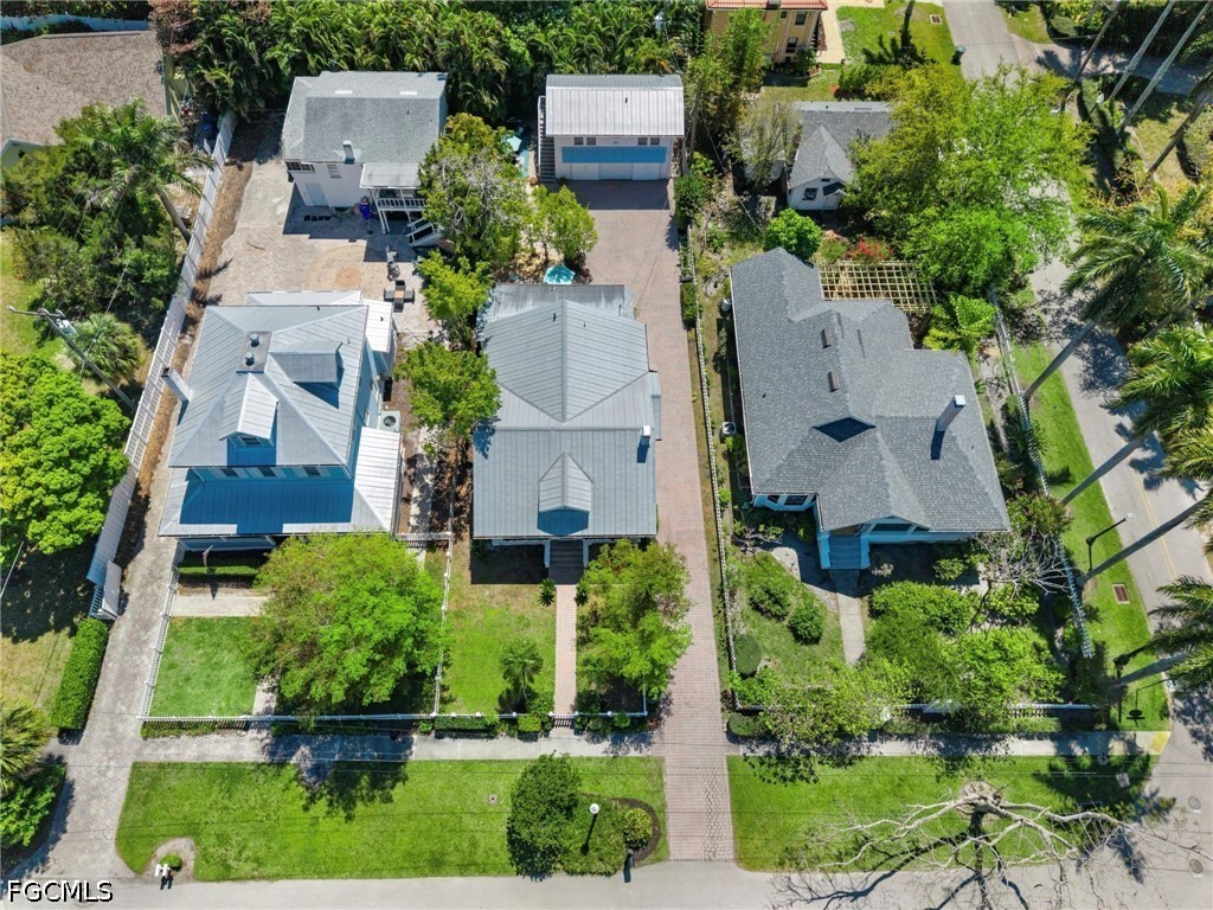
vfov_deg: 56.8
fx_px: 841
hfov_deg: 71.6
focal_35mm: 24
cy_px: 455
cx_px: 606
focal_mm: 8.67
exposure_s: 1/640
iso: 100
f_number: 1.8
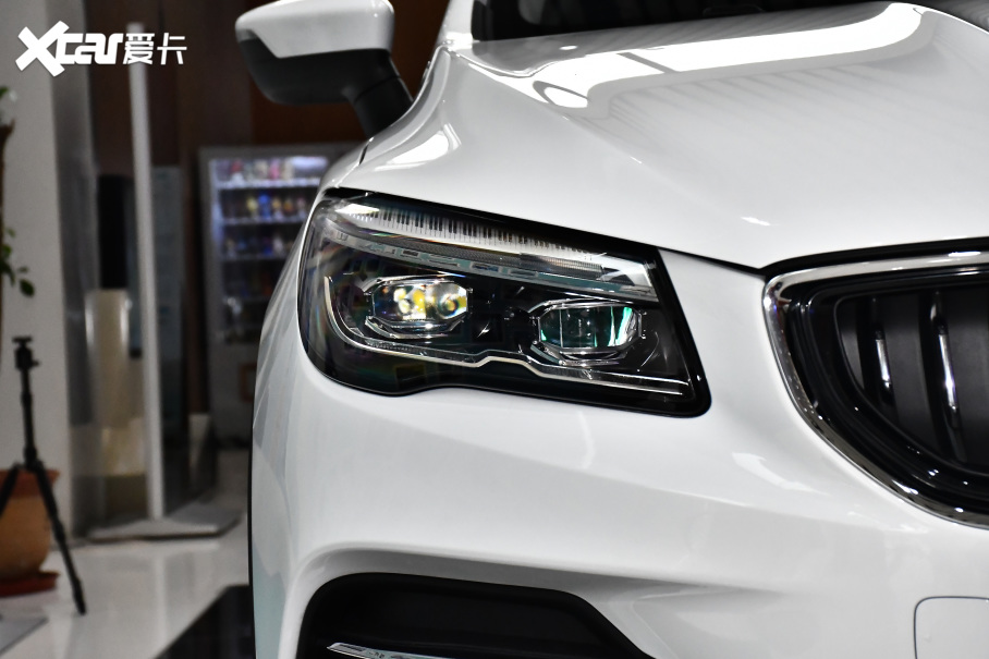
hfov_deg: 21.9
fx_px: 2554
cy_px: 330
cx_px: 494
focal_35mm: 93
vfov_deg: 14.7
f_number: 9
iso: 5000
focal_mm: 62
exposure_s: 1/125
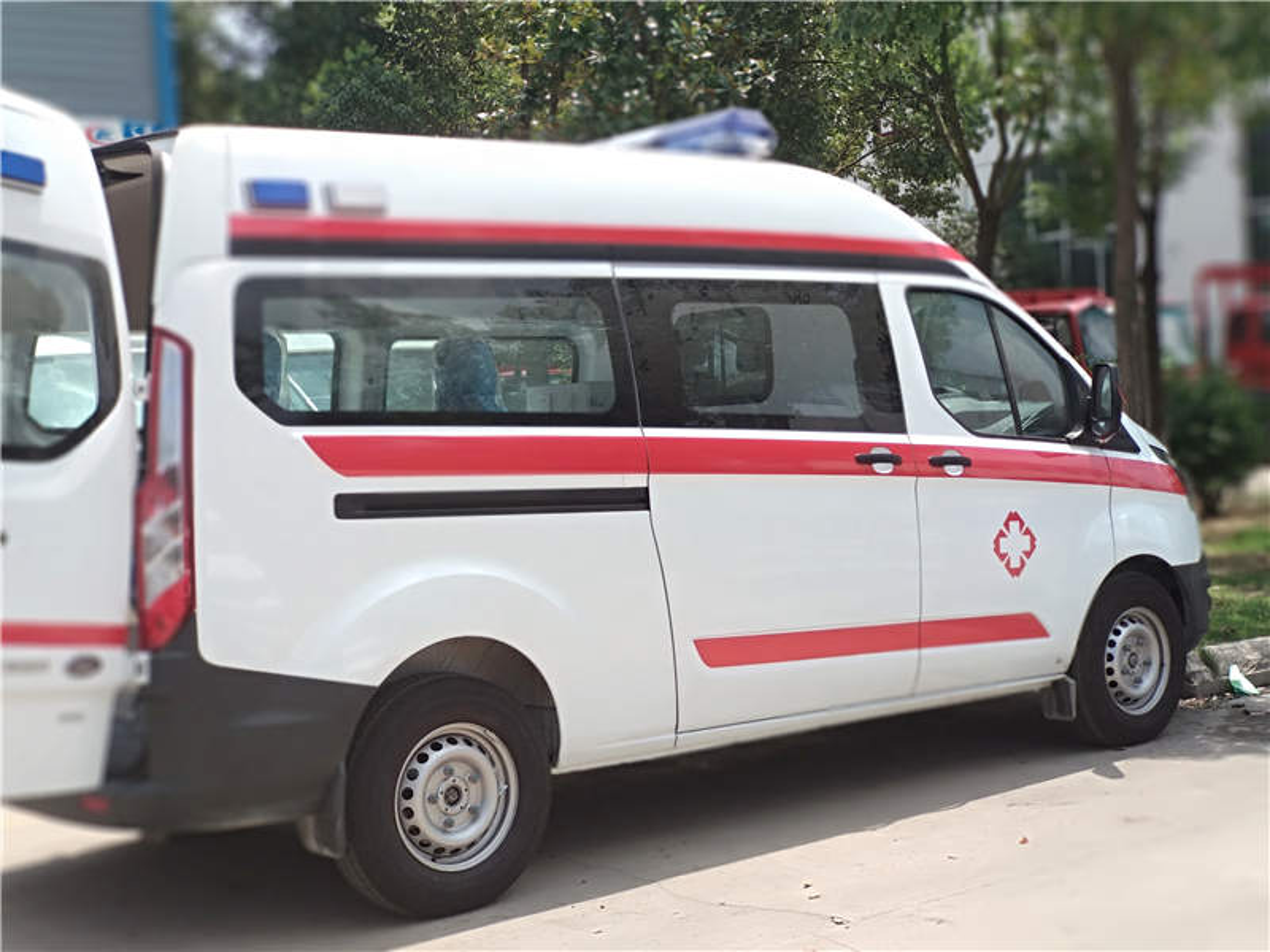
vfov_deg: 28.0
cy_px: 476
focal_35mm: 52
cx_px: 635
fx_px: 1908
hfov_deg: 36.8
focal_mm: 5.99
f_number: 2.6
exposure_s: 1/516
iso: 100
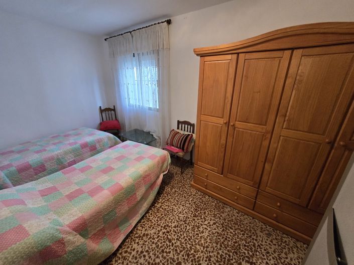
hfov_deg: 106.2
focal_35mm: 13
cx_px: 177
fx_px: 133
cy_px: 132
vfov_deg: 89.9
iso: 640
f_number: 2.2
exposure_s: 1/50
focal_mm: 2.2
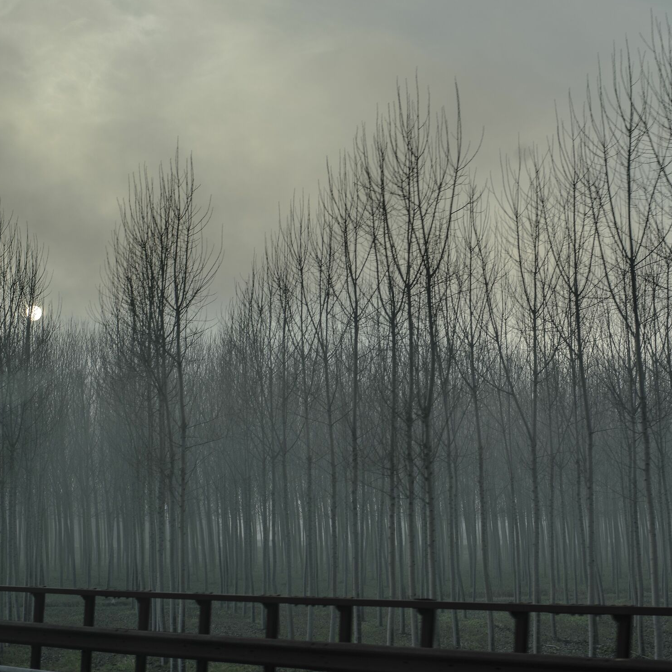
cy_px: 309
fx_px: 1515
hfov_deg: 24.9
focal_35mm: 69
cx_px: 425
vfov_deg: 25.0
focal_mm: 50
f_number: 4
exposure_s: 1/640
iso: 100
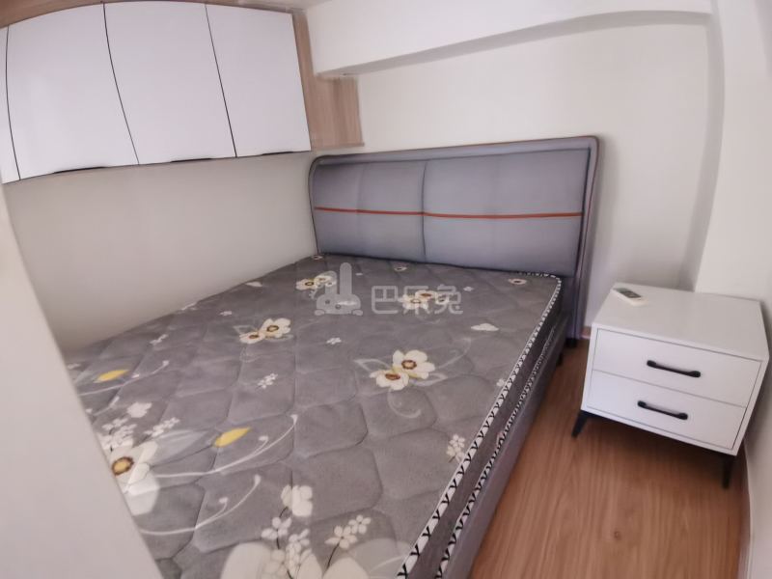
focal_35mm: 17
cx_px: 386
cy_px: 290
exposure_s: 1/20
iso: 500
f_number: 2.4
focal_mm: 1.78
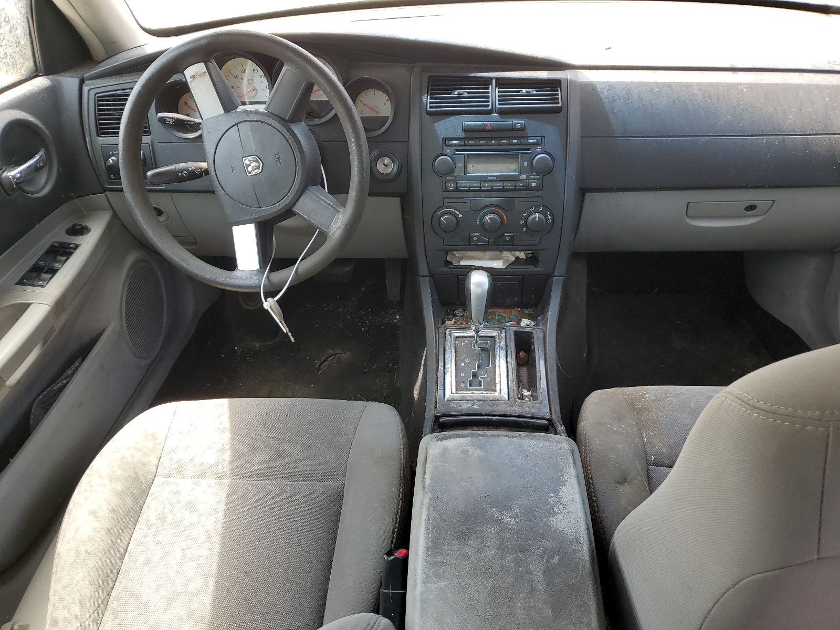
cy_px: 315
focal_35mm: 26
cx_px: 420
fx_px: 631
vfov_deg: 53.1
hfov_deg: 67.3
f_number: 1.5
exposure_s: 1/125
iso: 50
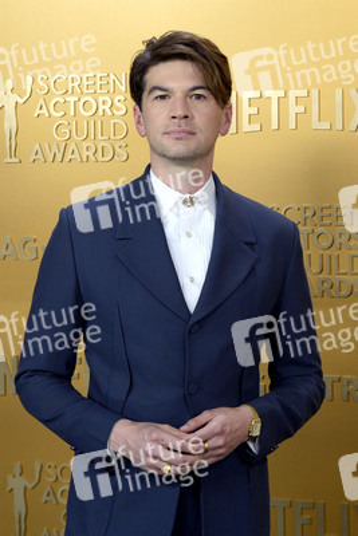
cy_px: 268
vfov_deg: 23.9
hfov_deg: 16.1
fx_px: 1267
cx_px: 179
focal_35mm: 85
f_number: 5.6
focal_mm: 85
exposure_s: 1/250
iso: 2500
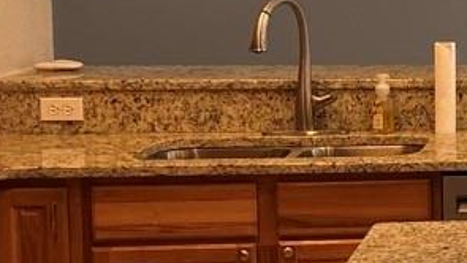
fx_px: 1523
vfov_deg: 9.8
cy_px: 52
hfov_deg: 14.4
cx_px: 945
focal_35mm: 123
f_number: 1.6
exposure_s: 1/120
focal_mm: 5.96
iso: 125
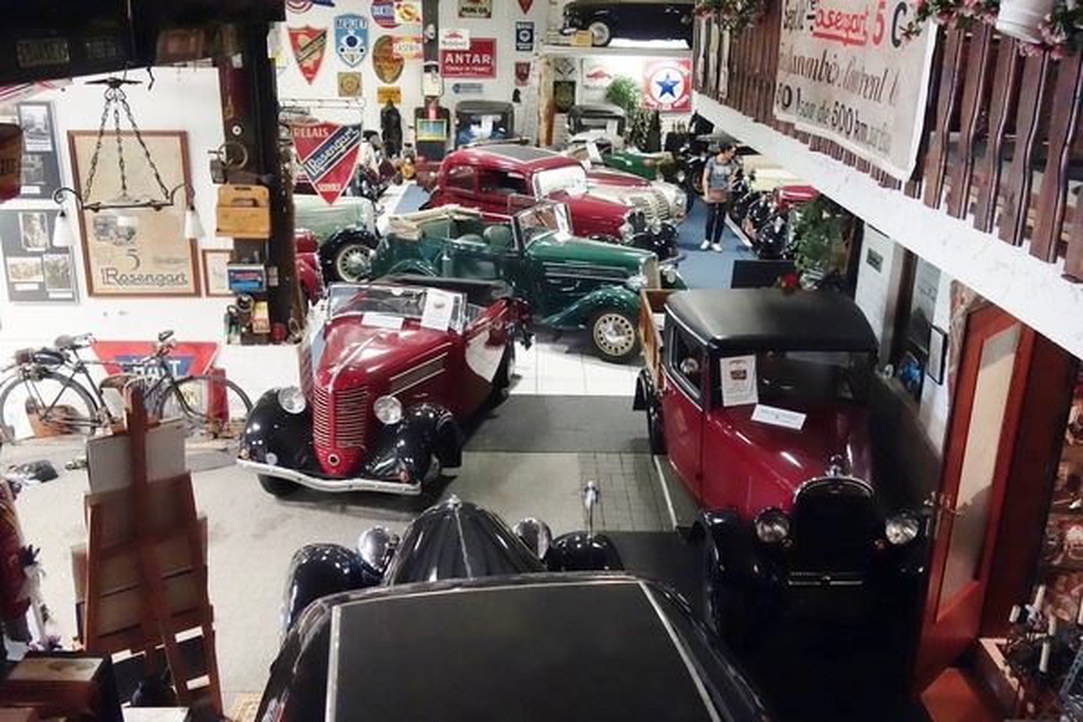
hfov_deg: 55.8
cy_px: 361
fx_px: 1023
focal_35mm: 34
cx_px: 542
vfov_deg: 38.9
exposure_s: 1/60
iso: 3200
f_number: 2.8
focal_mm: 12.48
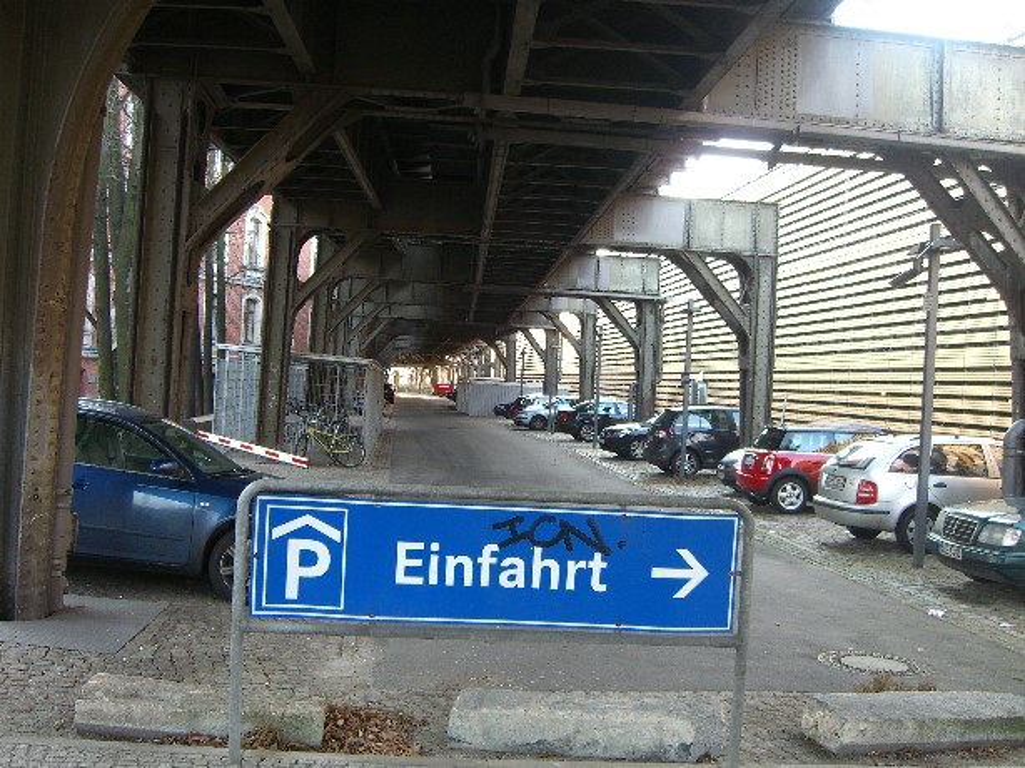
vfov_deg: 37.7
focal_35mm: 38
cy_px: 384
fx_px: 1125
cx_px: 512
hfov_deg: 49.0
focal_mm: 7.9
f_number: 2.8
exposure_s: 1/80
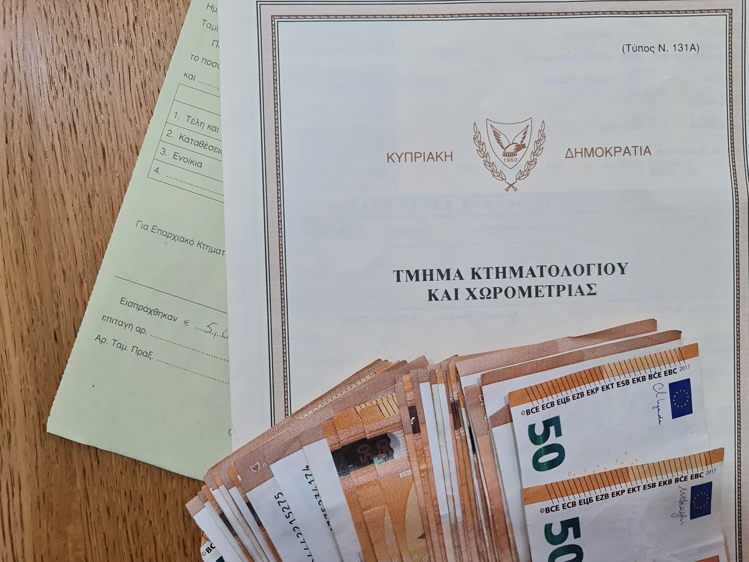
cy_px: 281
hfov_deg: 69.4
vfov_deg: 54.9
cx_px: 374
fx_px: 541
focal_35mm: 25
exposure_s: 1/100
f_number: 1.8
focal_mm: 7
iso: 250
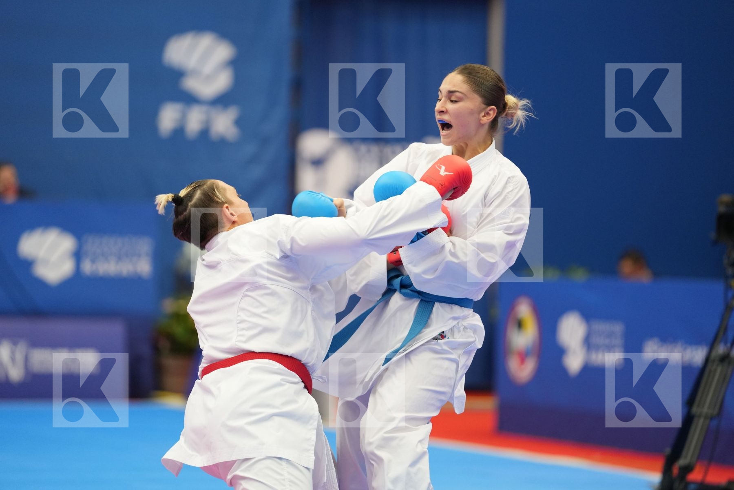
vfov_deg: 6.9
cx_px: 367
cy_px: 245
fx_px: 4077
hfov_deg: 10.3
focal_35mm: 200
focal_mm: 200
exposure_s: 1/1000
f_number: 2.8
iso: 1600
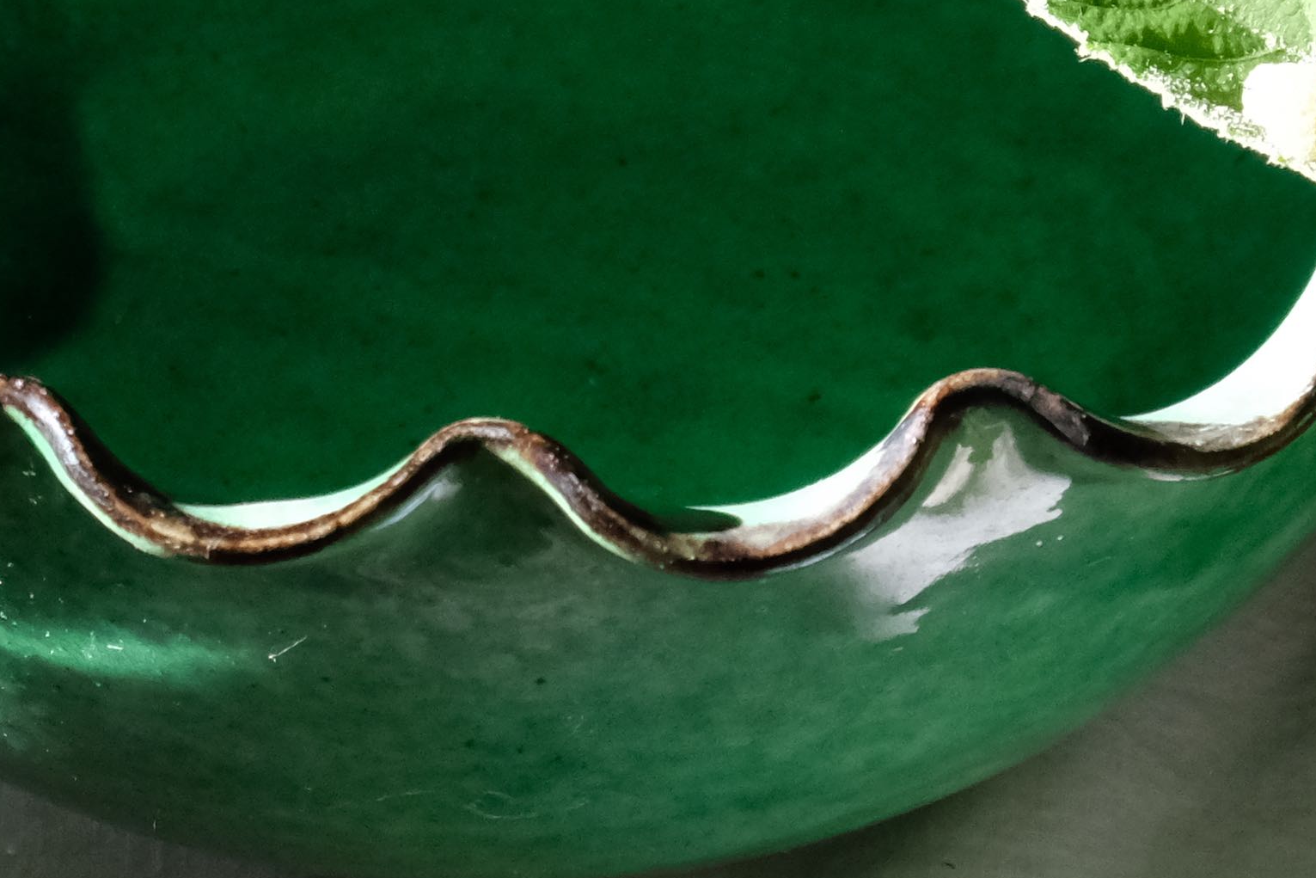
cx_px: 261
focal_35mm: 239
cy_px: 272
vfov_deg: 5.7
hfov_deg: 8.6
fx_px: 8737
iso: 2500
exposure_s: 1/500
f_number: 8
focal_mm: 40.7
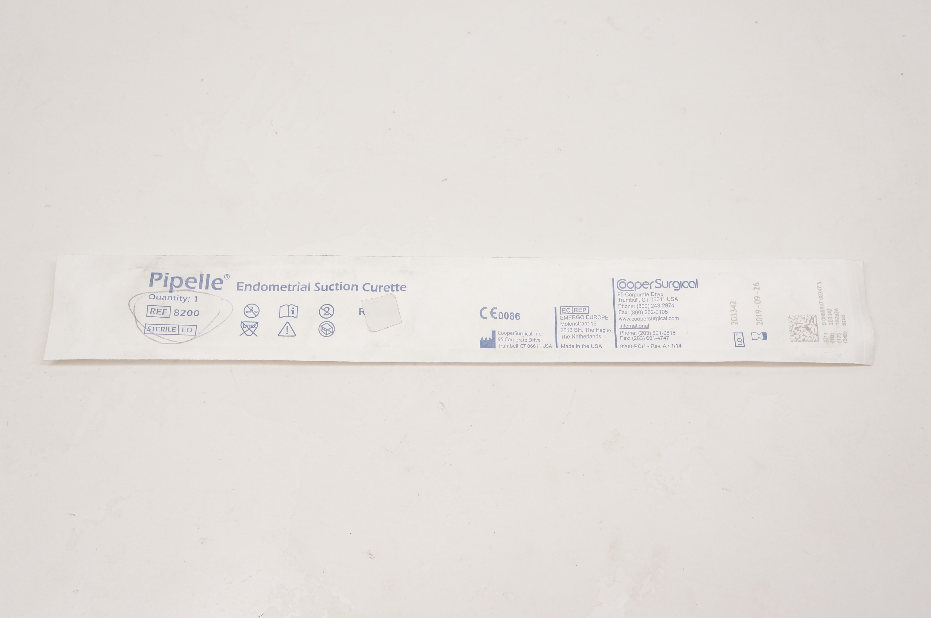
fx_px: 1046
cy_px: 309
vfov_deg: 32.9
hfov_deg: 48.0
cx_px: 466
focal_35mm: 40
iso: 800
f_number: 7.1
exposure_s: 1/125
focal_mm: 27
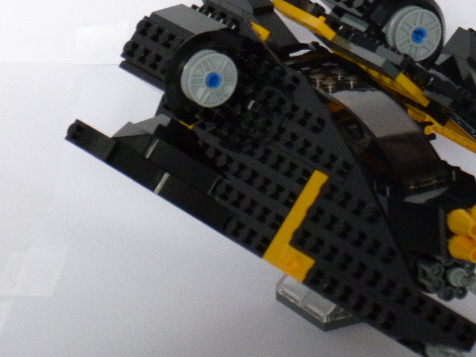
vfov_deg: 6.8
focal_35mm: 218
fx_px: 2998
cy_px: 152
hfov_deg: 9.1
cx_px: 389
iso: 500
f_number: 5
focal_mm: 23.6
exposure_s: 1/15
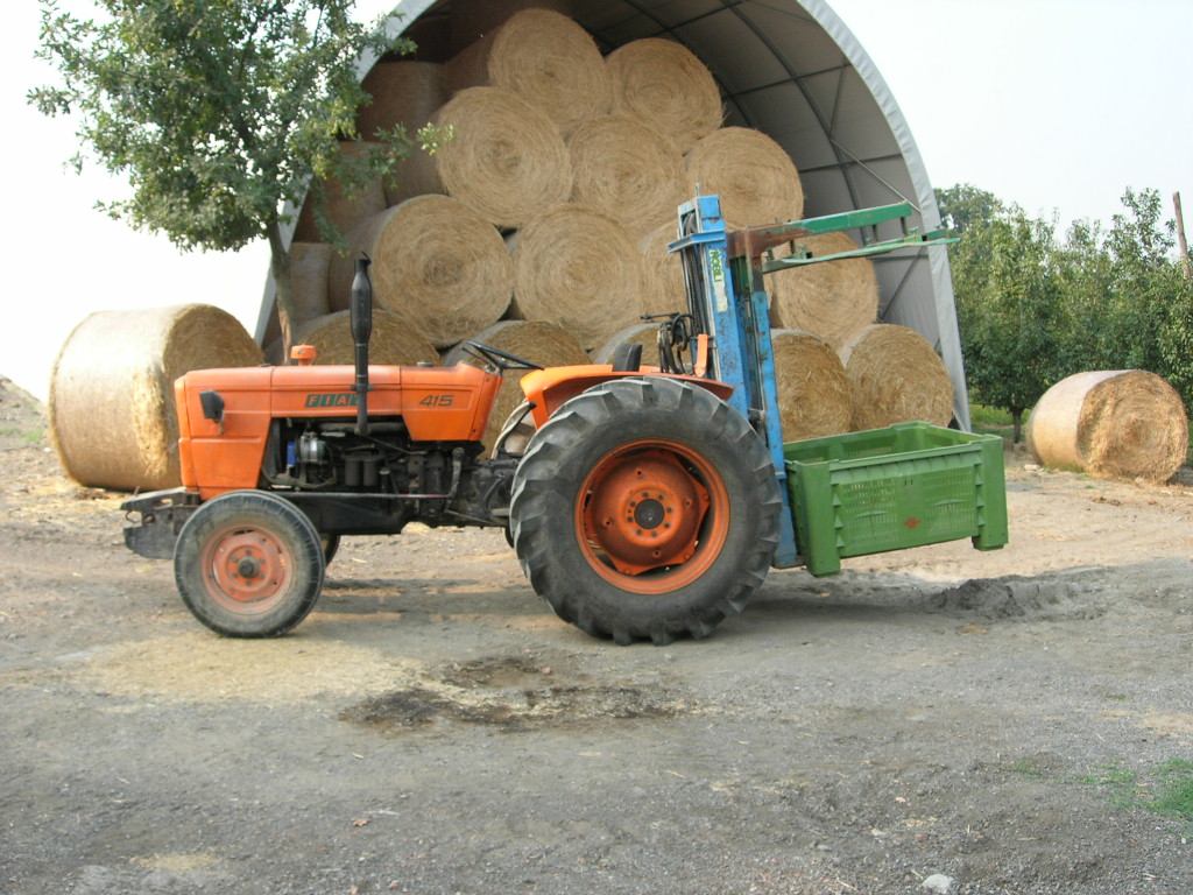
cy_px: 448
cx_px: 596
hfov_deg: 49.0
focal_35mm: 38
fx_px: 1310
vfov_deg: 37.7
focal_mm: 7.8
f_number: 4.8
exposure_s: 1/170
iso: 64
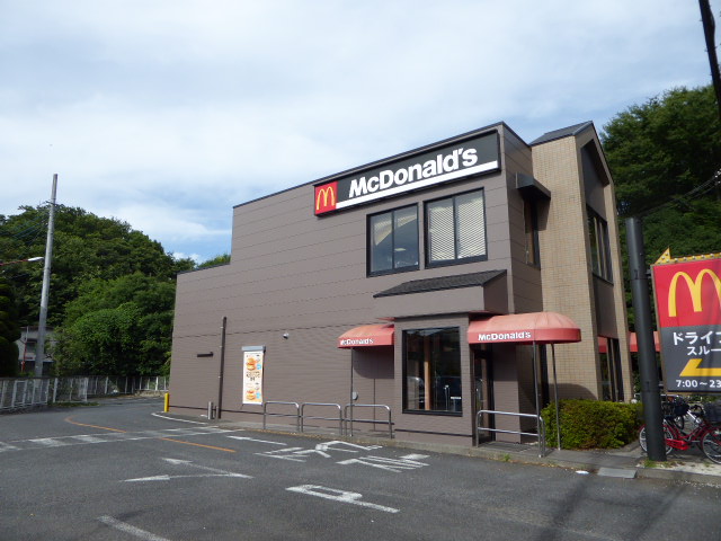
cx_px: 360
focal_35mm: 24
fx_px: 500
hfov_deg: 71.6
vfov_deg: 56.8
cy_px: 270
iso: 80
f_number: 3.3
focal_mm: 4.3
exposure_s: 1/640
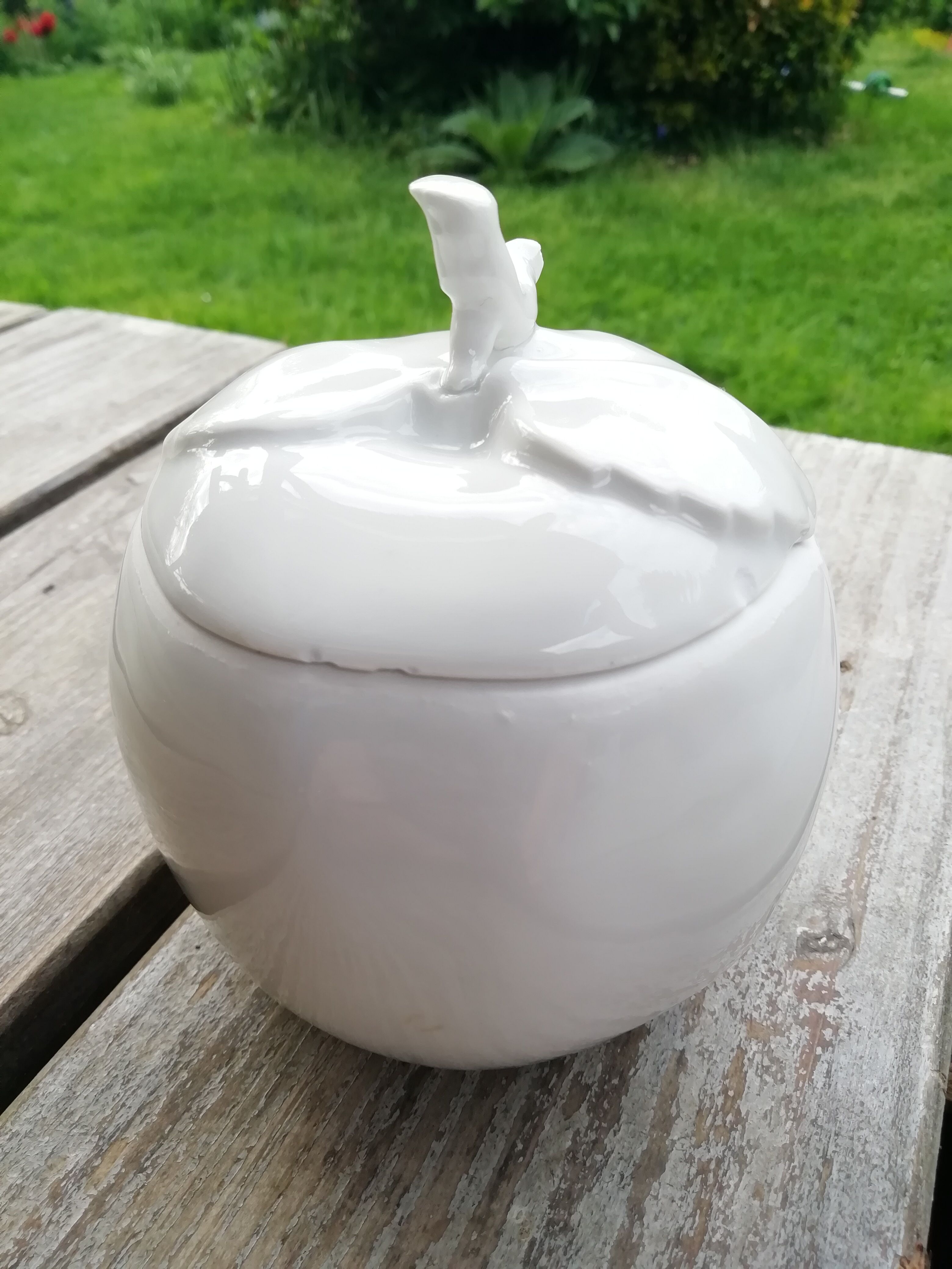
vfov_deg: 67.3
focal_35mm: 26
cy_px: 634
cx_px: 476
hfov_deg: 53.1
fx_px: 953
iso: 50
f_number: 2.2
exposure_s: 1/100
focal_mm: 3.21
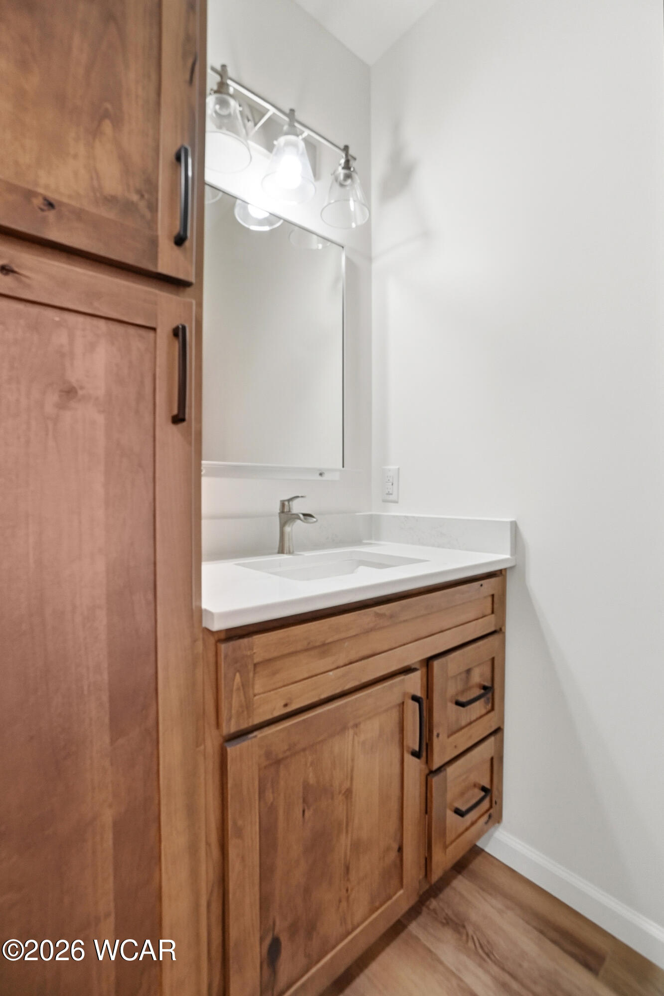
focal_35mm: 15
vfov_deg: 100.4
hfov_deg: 77.3
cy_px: 498
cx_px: 332
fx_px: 415
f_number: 5.6
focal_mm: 10
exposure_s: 1/90
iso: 125
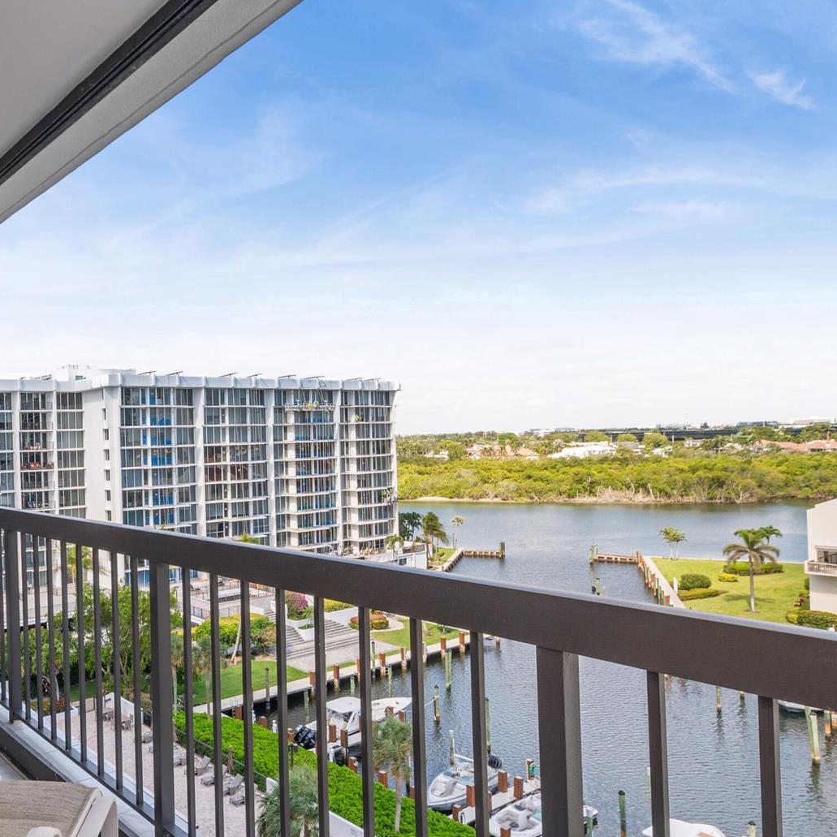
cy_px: 468
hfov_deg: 55.2
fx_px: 739
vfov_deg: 58.9
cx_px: 176
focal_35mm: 27
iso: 100
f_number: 11
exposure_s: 1/125
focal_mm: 16
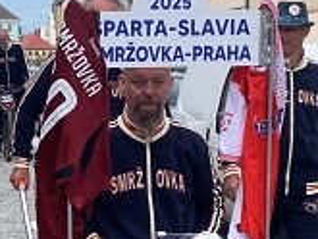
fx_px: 735
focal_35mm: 80
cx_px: 71
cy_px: 216
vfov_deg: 18.2
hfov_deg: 24.1
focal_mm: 4.25
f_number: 1.8
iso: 25
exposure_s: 1/660
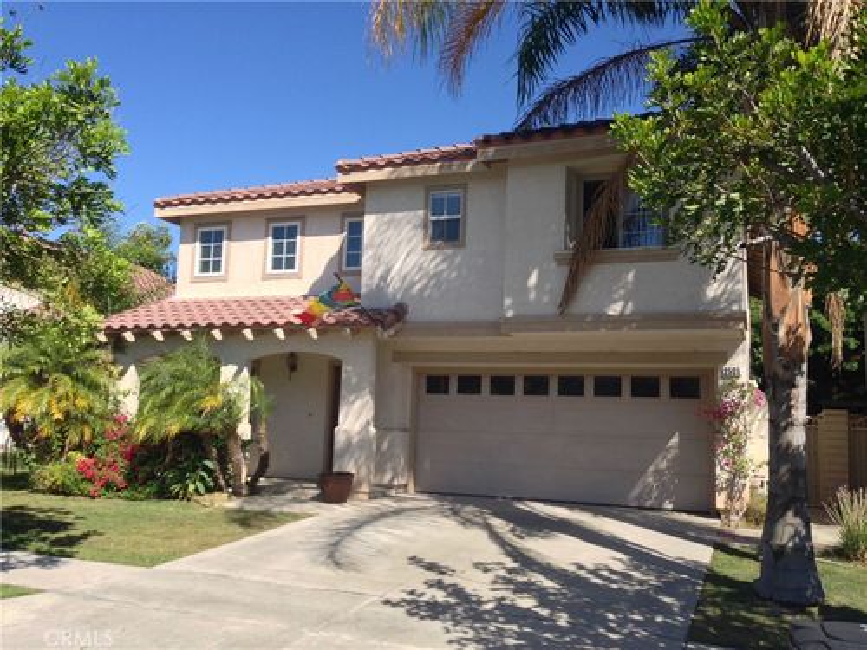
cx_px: 434
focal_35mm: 33
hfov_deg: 55.4
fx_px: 827
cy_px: 325
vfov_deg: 42.9
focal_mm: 4.12
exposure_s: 1/968
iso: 50
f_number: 2.4
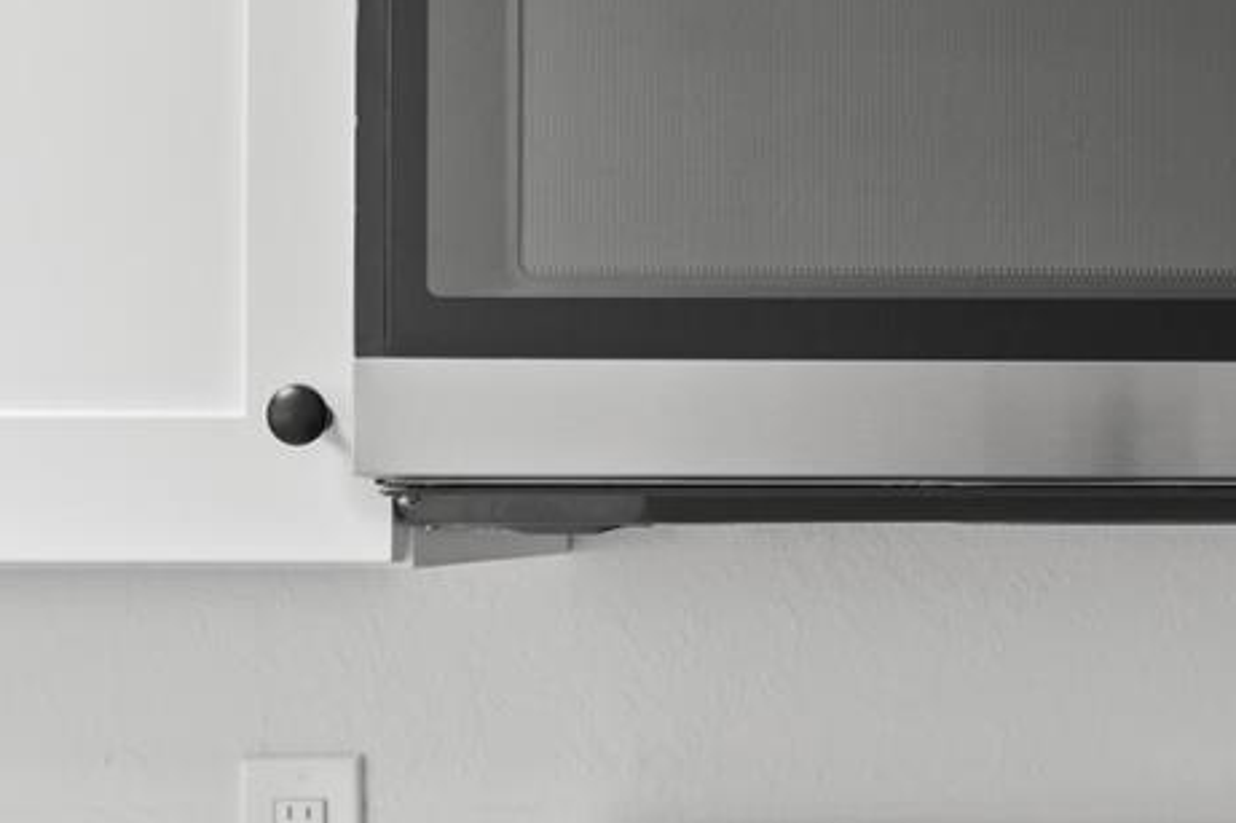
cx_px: 1156
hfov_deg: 32.0
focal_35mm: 59
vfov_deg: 23.0
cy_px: 472
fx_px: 2025
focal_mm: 17
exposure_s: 1/1.25
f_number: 2.8
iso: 100
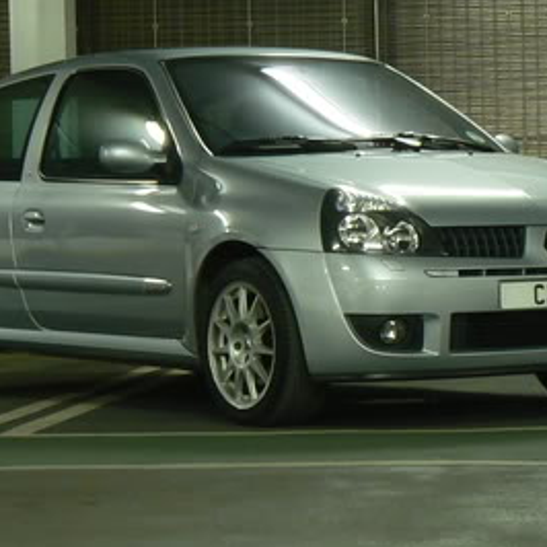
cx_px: 259
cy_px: 269
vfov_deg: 11.7
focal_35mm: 149
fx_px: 2664
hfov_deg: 11.7
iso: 80
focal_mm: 9.3
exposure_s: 1
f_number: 5.6
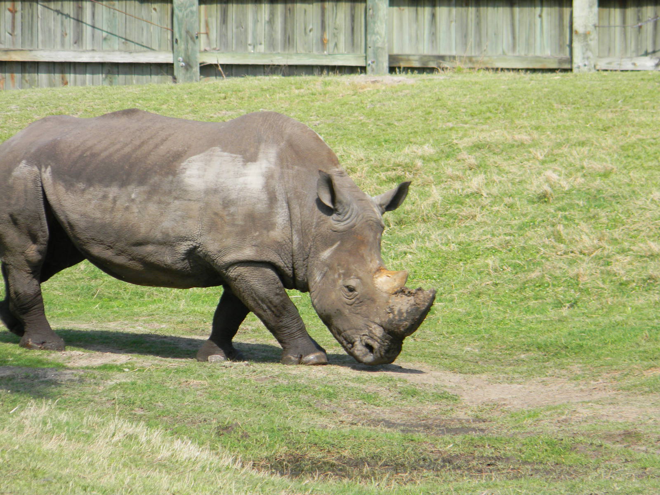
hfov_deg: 4.8
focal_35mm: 414
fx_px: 7893
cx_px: 330
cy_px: 248
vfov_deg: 3.6
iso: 80
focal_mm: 75
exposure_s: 1/324
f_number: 5.4
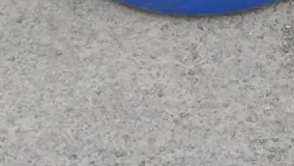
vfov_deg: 6.6
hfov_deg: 12.7
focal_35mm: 165
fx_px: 1287
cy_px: -359
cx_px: 363
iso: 200
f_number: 6.3
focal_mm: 21
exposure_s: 1/200
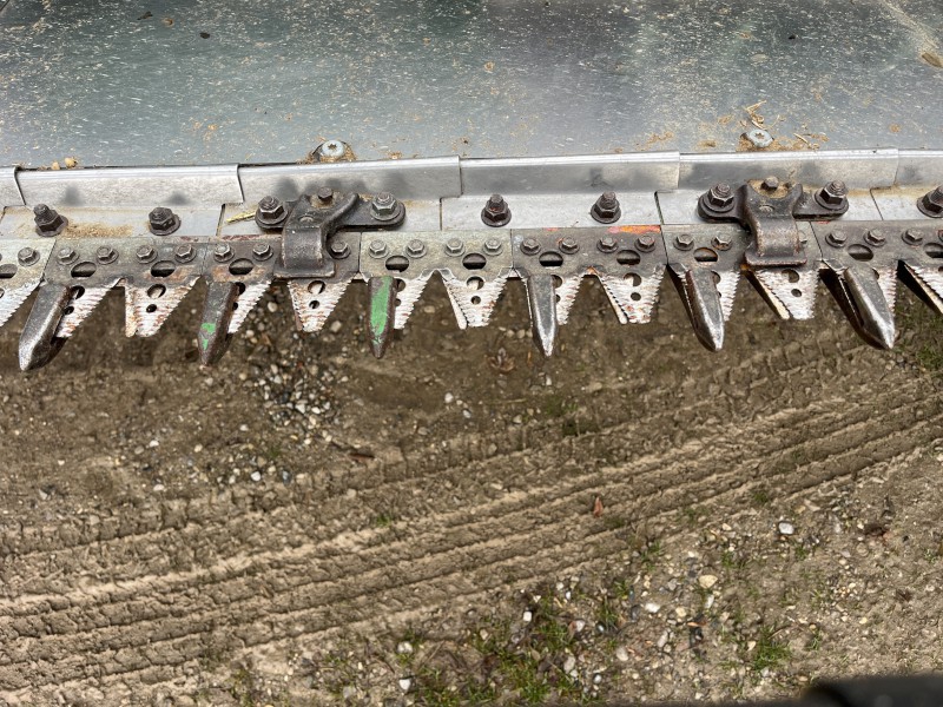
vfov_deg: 53.1
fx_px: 708
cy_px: 354
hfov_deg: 67.3
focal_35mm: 26
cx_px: 472
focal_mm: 5.1
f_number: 1.6
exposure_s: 1/122
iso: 32
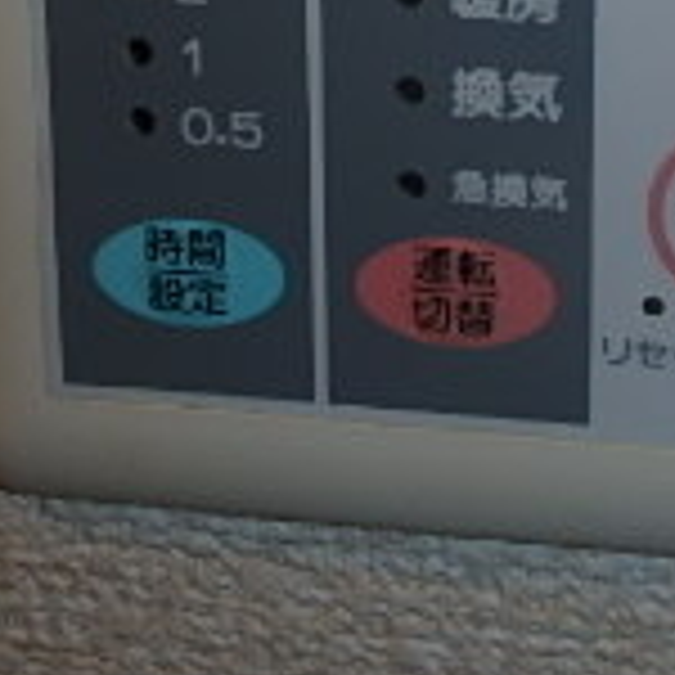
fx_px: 1743
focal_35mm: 79
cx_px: 387
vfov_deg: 20.5
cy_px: -126
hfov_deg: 21.9
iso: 125
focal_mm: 3.7
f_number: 6
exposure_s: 1/30
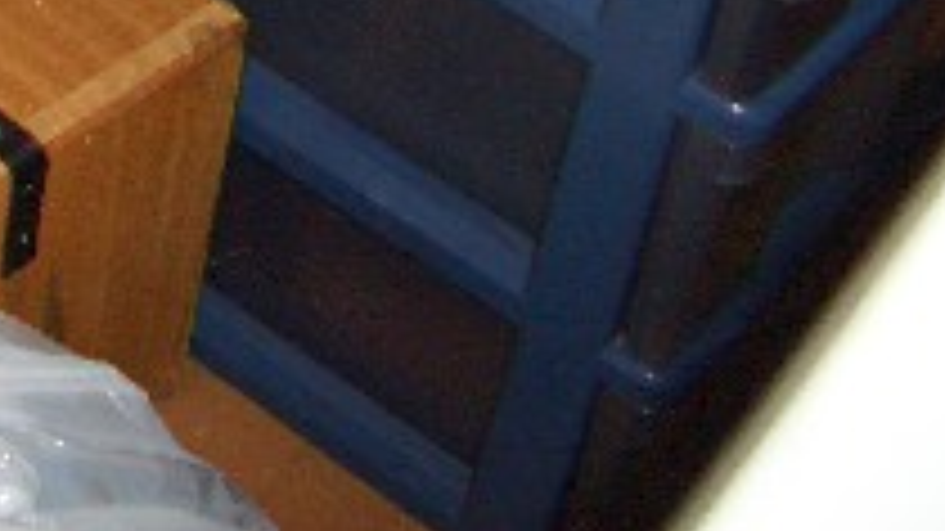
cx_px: -225
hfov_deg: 17.5
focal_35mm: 116
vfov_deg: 9.7
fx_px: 2906
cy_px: -540
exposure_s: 1/60
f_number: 2.6
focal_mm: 5.8
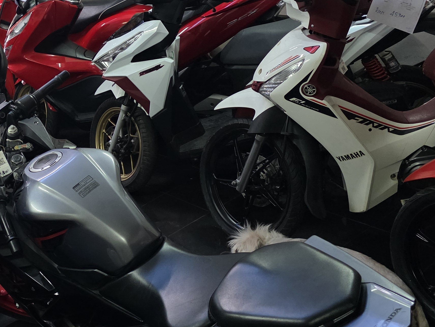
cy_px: 60
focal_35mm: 54
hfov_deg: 33.0
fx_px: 679
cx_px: 16
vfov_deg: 26.5
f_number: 1.7
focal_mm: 6.3
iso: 800
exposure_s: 1/100
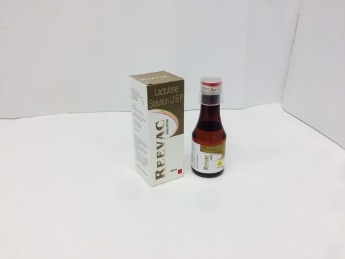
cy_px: 130
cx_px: 172
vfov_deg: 48.2
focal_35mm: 29
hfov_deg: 61.7
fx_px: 289
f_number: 2.2
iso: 40
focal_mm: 4.15
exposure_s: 1/33
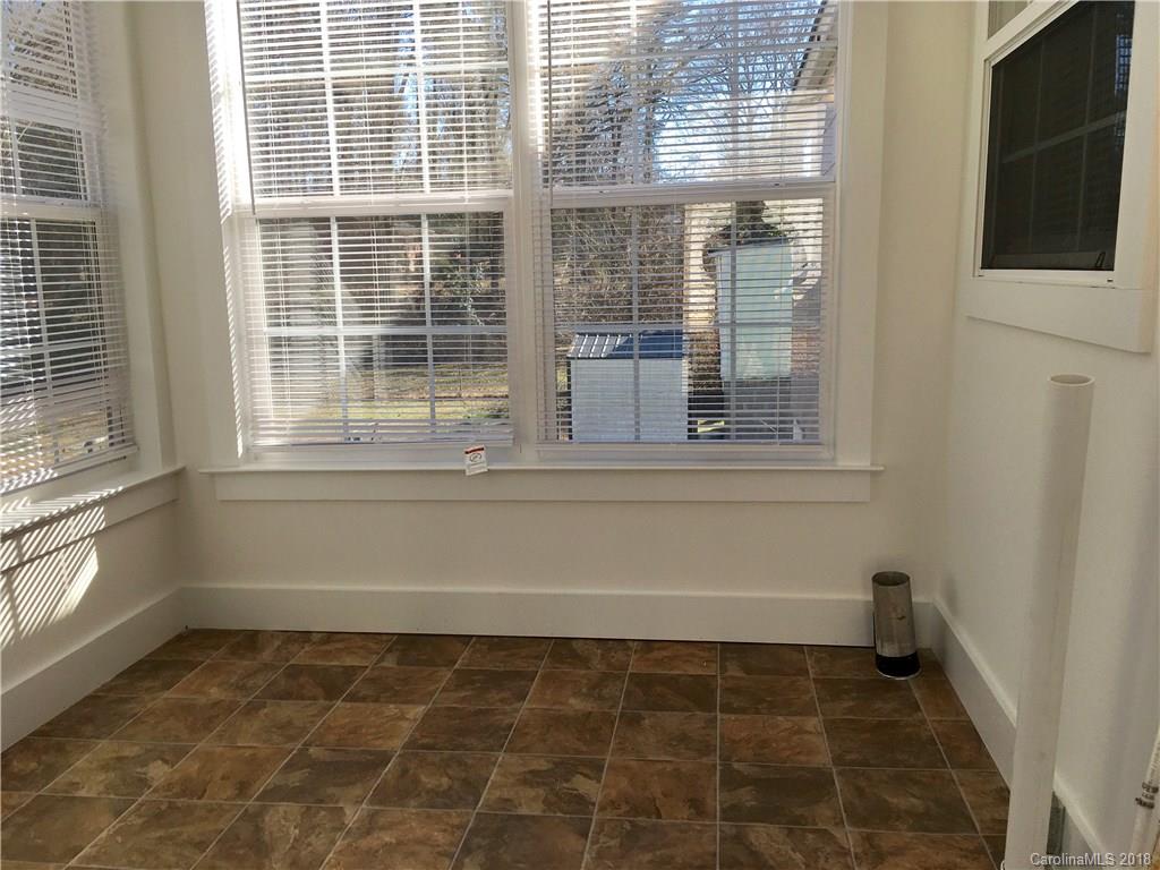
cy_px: 435
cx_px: 580
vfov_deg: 48.2
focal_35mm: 29
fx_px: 972
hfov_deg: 61.7
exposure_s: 1/466
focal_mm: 4.15
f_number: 2.2
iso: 25
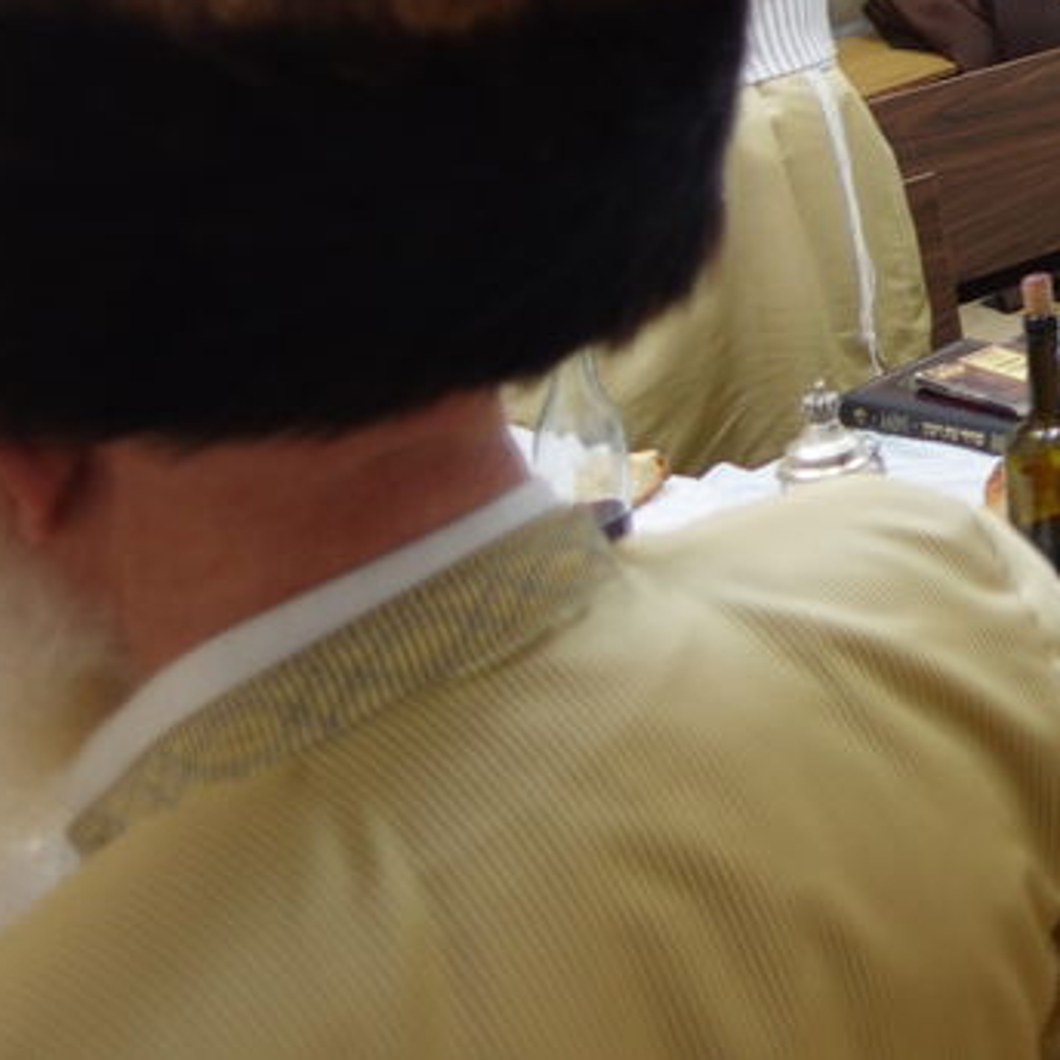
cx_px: 1991
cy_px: -374
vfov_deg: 19.1
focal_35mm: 83
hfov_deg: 16.8
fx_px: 2875
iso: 125
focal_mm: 9.4
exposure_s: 1/30
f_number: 2.2
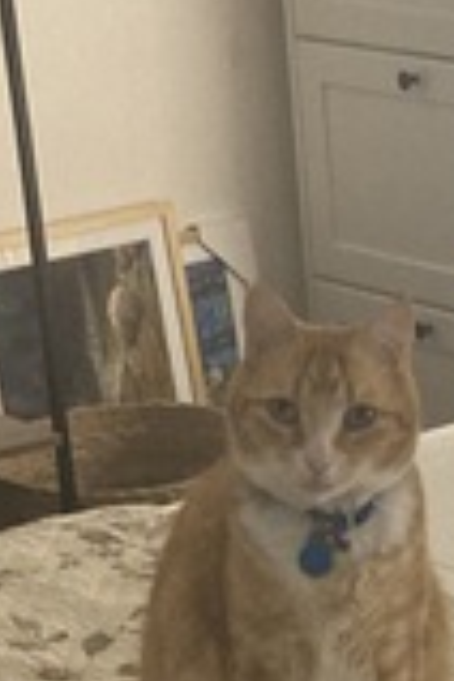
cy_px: 582
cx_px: 381
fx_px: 2667
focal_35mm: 141
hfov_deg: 9.7
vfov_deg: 14.4
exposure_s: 1/30
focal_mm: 3.99
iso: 320
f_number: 1.8
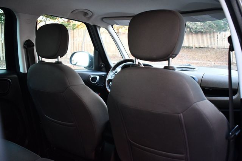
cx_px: 121
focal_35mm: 33
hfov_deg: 57.2
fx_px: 222
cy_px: 80
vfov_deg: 39.9
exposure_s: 1/125
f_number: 3.8
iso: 2800
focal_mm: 22
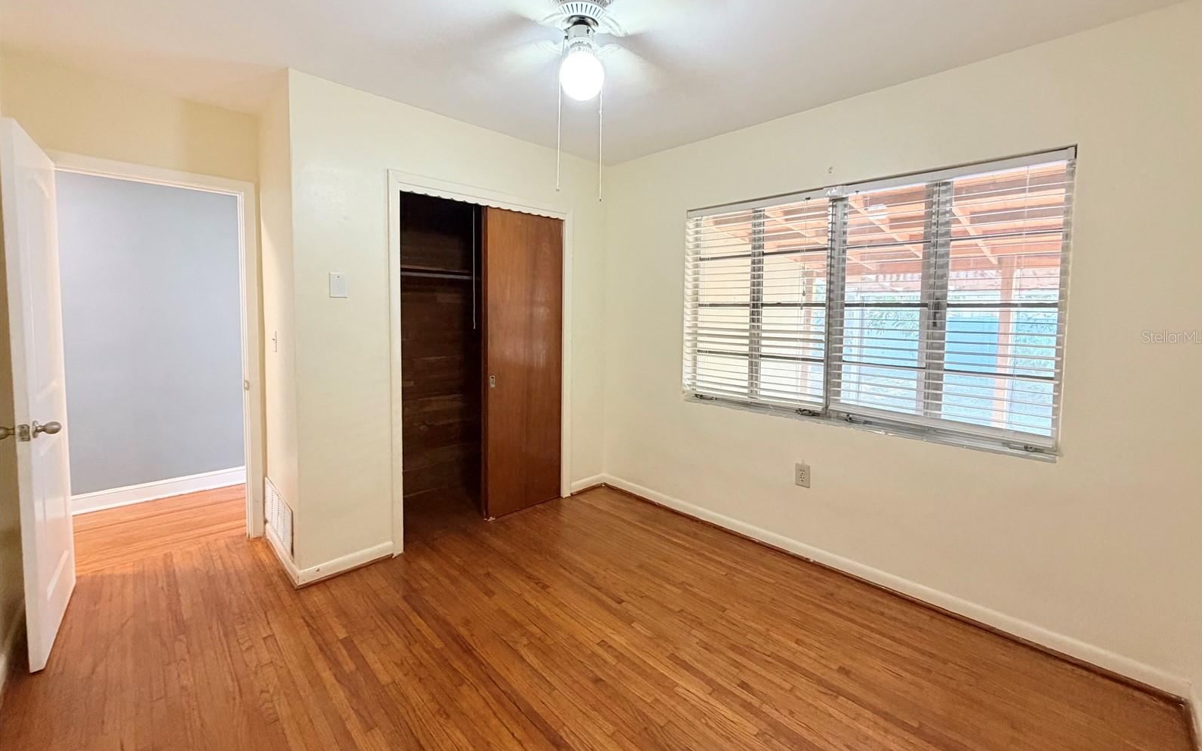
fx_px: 491
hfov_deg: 101.5
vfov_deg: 74.6
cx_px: 606
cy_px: 336
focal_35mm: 15
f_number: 2.2
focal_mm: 2.22
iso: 400
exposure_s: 1/60
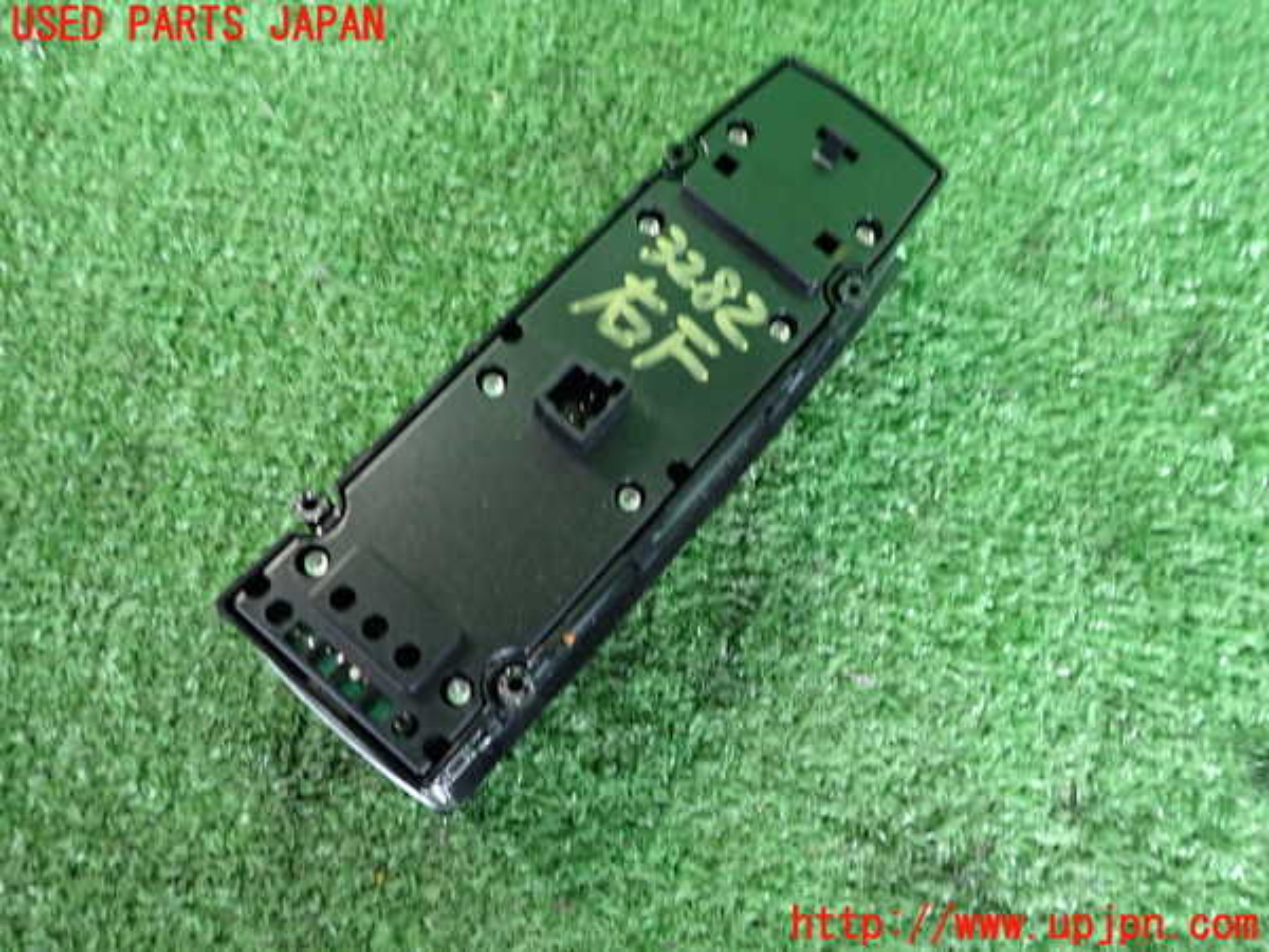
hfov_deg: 69.4
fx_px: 916
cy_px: 476
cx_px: 634
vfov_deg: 54.9
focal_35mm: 25
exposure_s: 1/30
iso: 400
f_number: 2
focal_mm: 4.5
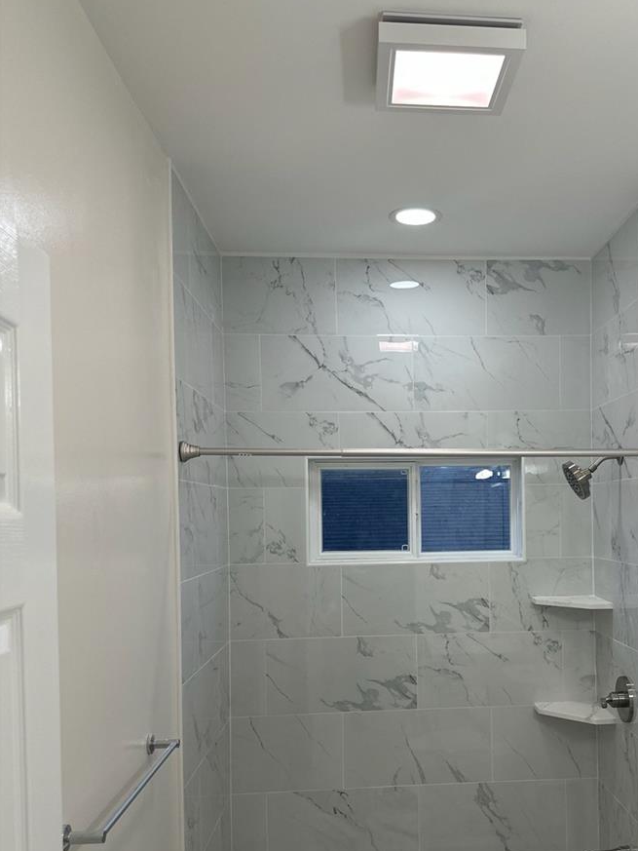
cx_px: 435
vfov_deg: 54.7
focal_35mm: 33
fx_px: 811
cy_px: 529
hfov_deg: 42.3
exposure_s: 1/300
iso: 80
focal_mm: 6.86
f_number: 1.78
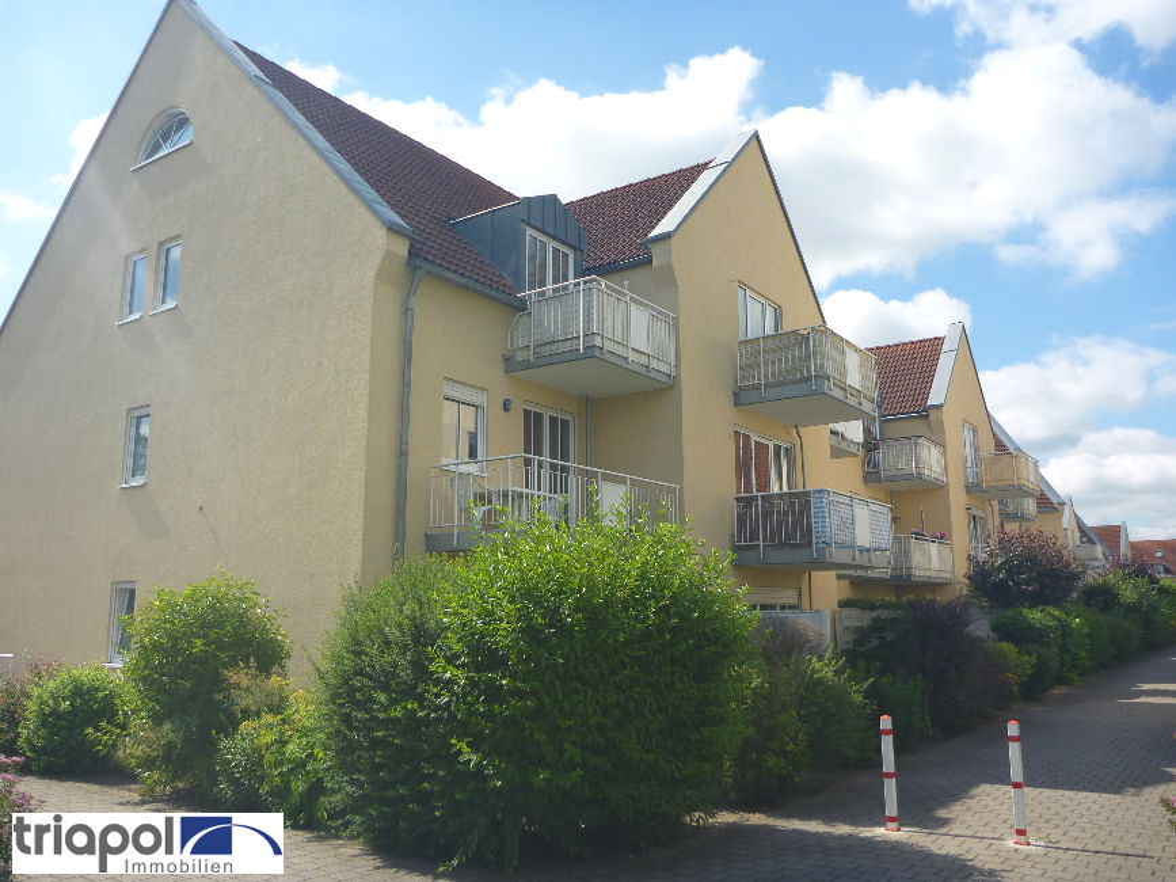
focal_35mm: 28
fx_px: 951
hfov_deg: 63.5
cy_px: 441
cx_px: 588
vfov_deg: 49.7
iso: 80
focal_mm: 5
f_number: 3.3
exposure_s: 1/500
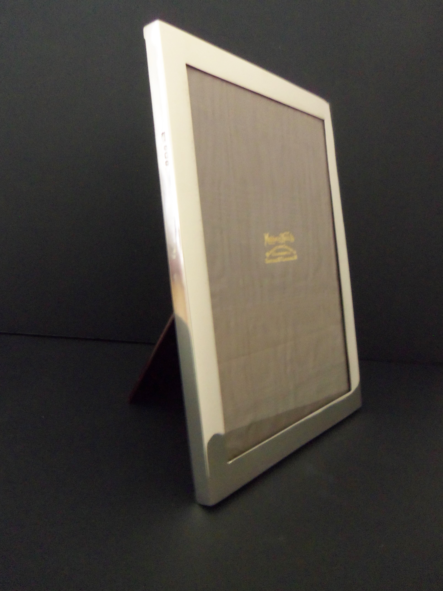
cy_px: 296
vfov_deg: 63.4
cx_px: 222
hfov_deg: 49.7
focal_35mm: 28
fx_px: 478
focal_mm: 5.1
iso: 400
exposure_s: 1/2
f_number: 3.9
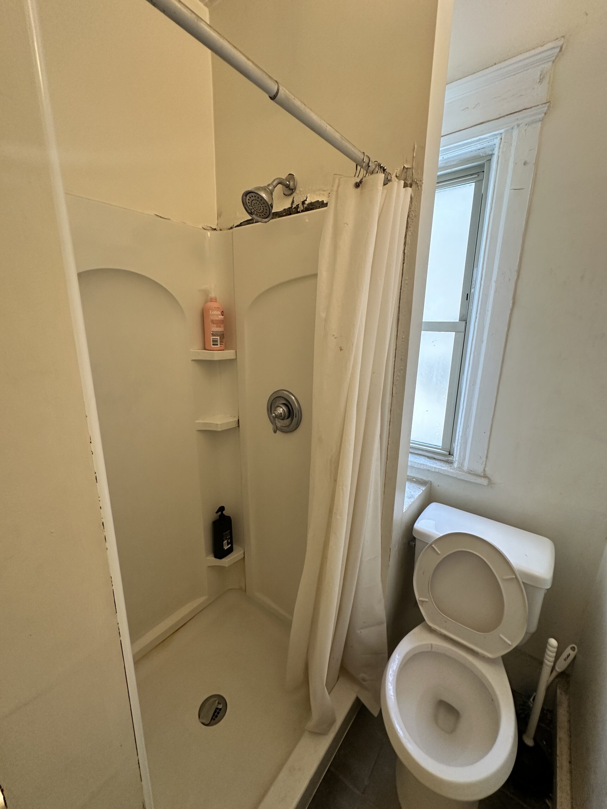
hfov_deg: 85.7
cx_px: 304
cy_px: 404
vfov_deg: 102.1
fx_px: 327
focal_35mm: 14
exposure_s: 1/60
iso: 250
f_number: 2.2
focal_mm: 2.22
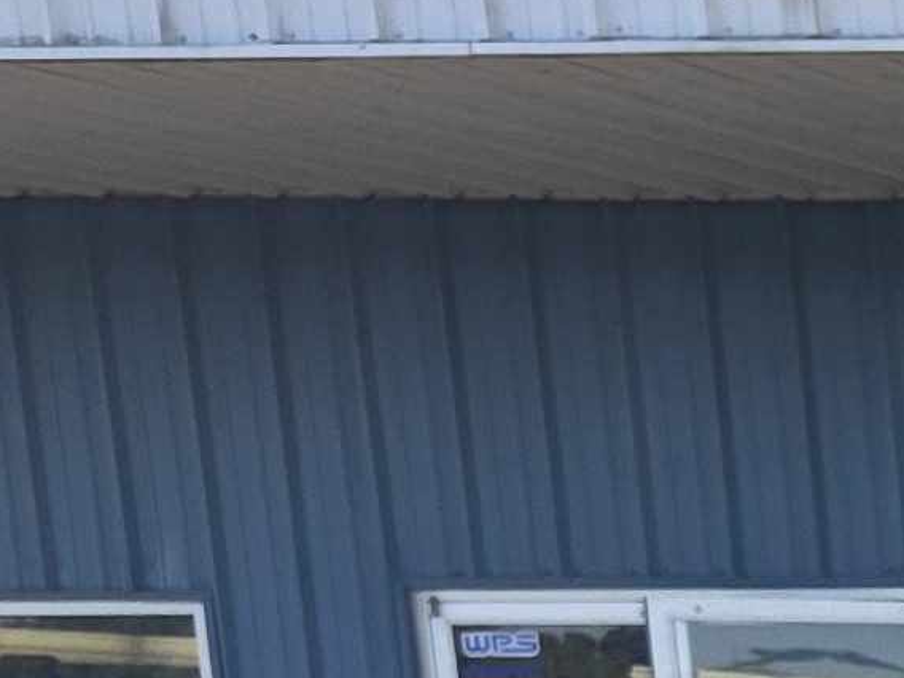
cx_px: 3180
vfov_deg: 8.5
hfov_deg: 8.7
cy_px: 1563
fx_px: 4231
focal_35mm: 162
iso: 80
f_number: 1.7
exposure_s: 1/1472
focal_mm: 6.3
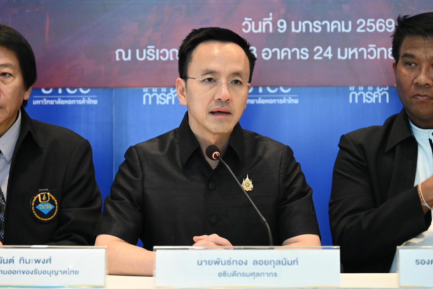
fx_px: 1984
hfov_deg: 12.5
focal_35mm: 165
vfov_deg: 8.3
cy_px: 144
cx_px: 216
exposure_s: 1/125
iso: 10000
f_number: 6.3
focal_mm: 165
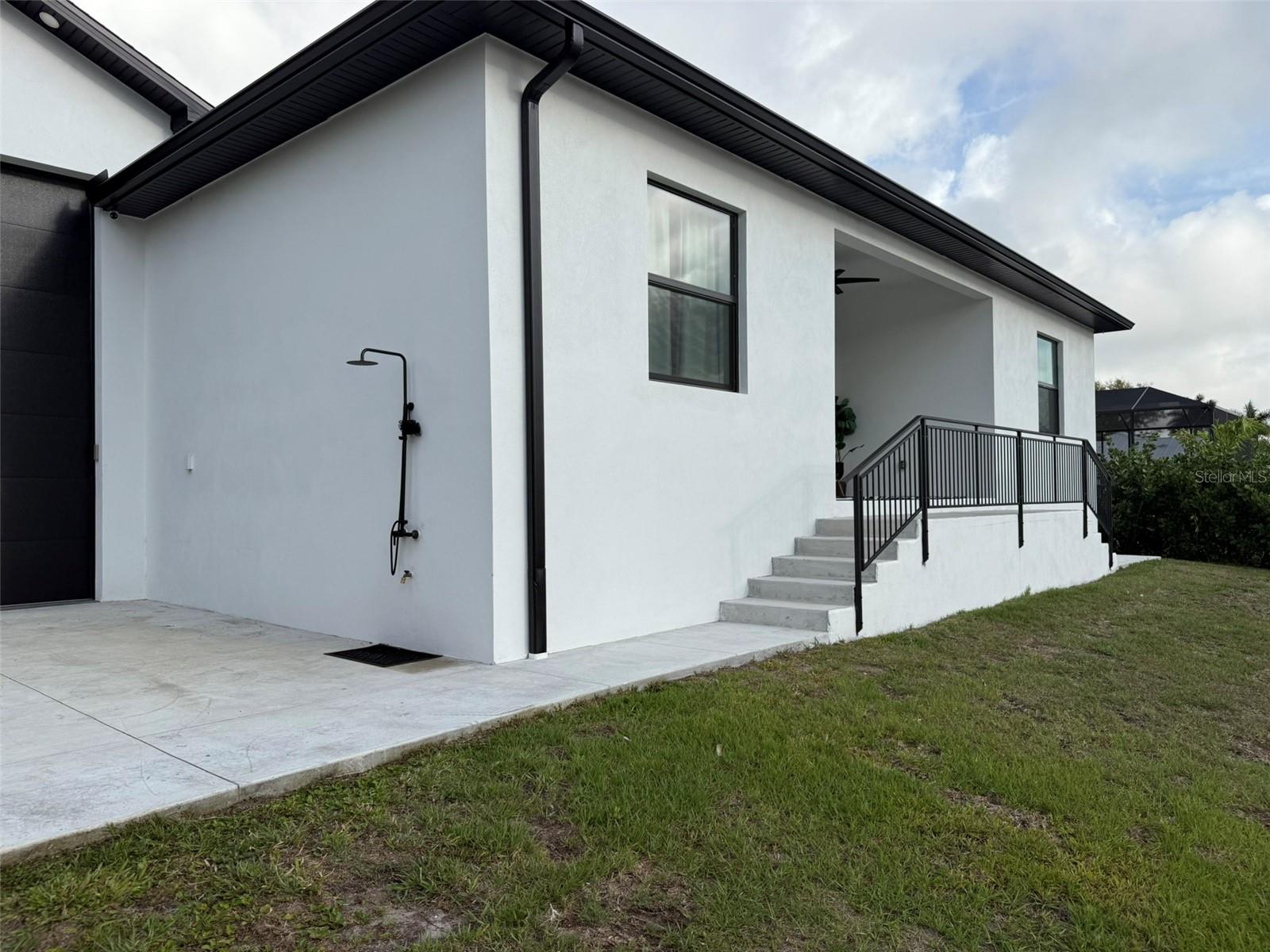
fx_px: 881
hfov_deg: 71.6
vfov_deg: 56.8
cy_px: 476
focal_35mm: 24
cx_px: 635
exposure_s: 1/3759
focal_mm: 6.76
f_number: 1.78
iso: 80
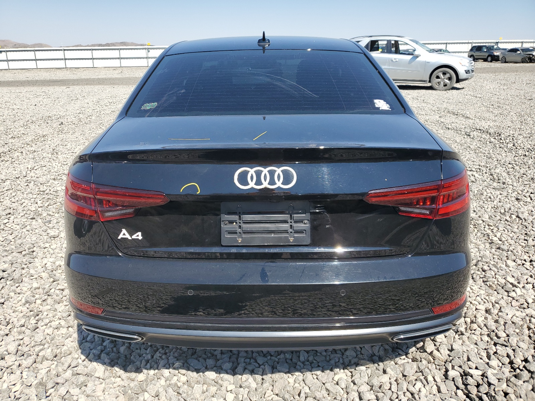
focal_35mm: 26
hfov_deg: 67.3
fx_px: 402
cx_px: 268
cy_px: 200
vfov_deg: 53.1
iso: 50
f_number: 1.5
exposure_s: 1/2500
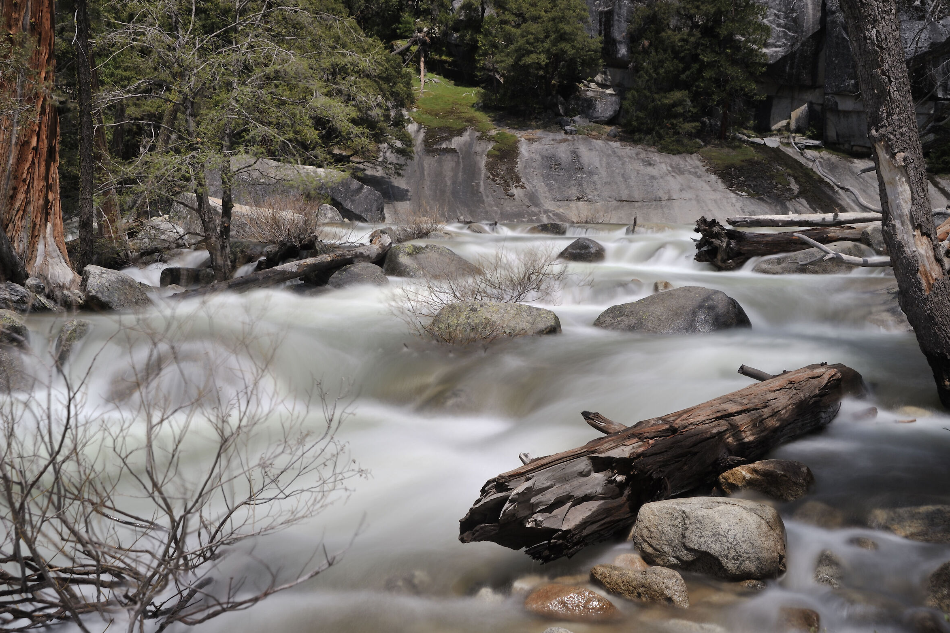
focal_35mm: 46
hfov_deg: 42.7
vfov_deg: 29.2
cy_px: 322
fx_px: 1214
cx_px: 475
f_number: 11
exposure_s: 5
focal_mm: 45
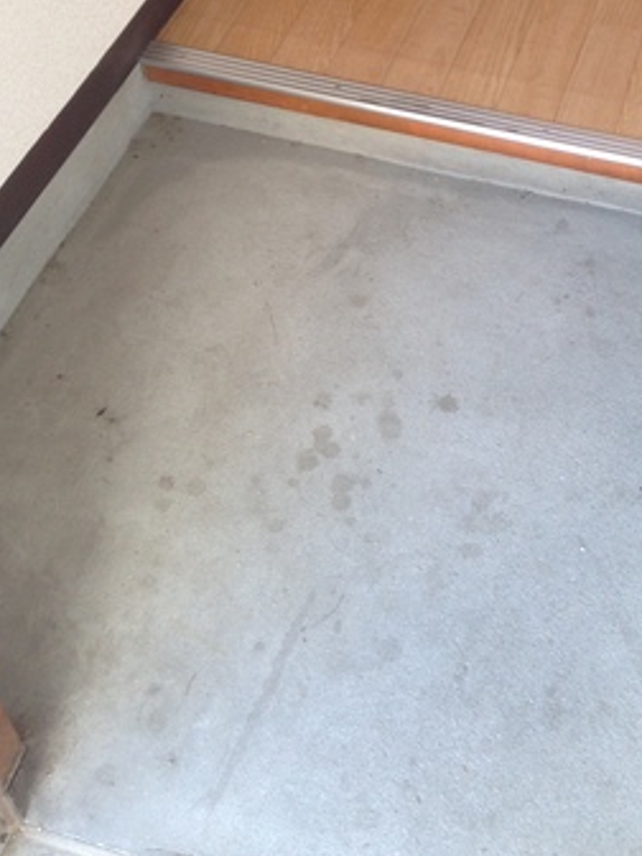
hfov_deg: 26.3
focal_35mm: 55
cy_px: 163
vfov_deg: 33.8
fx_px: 1360
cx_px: 466
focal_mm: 4.12
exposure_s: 1/40
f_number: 2.4
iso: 64
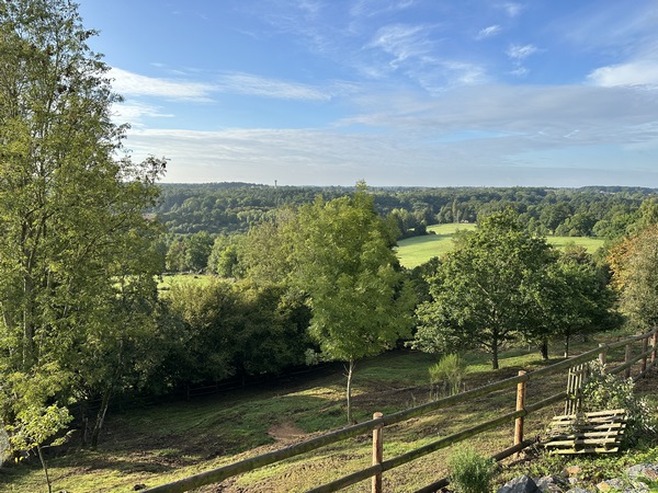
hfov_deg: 71.6
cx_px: 329
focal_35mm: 24
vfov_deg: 56.8
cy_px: 246
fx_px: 456
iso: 80
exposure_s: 1/2882
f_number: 1.78
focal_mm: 6.86
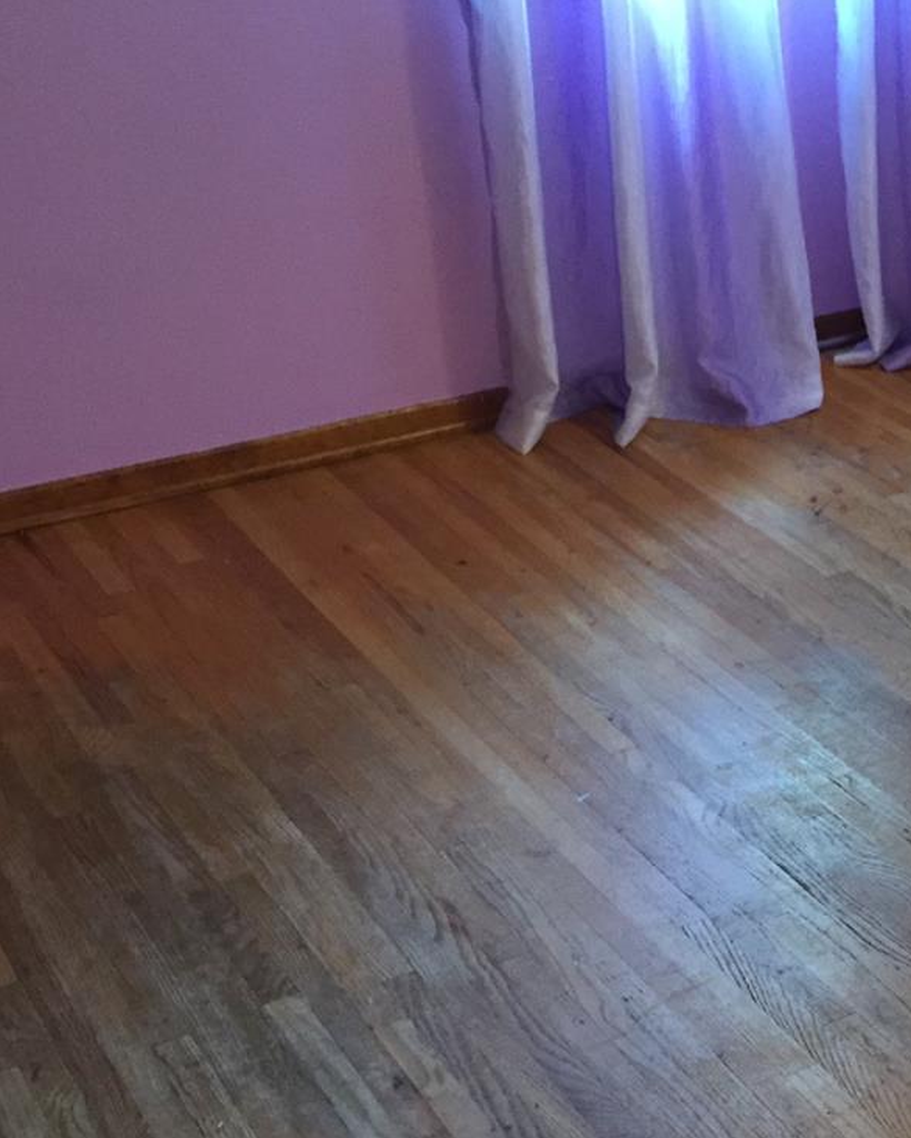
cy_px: 838
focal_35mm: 58
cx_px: 848
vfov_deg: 31.9
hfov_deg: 25.3
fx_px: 1954
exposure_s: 1/24
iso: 250
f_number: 2.2
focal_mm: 4.15
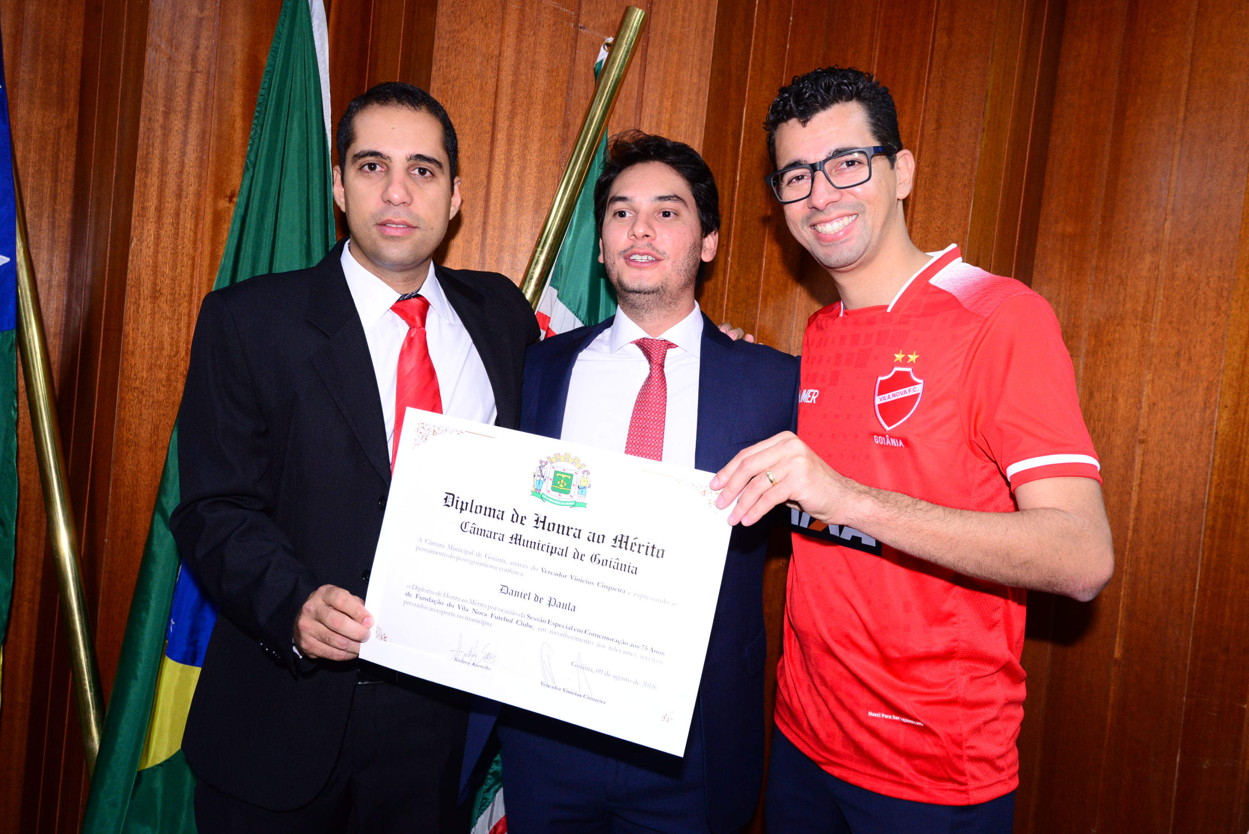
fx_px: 1006
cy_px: 417
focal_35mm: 29
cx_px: 624
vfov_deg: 45.0
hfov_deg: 63.6
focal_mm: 29
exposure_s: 1/60
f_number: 7.1
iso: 2500
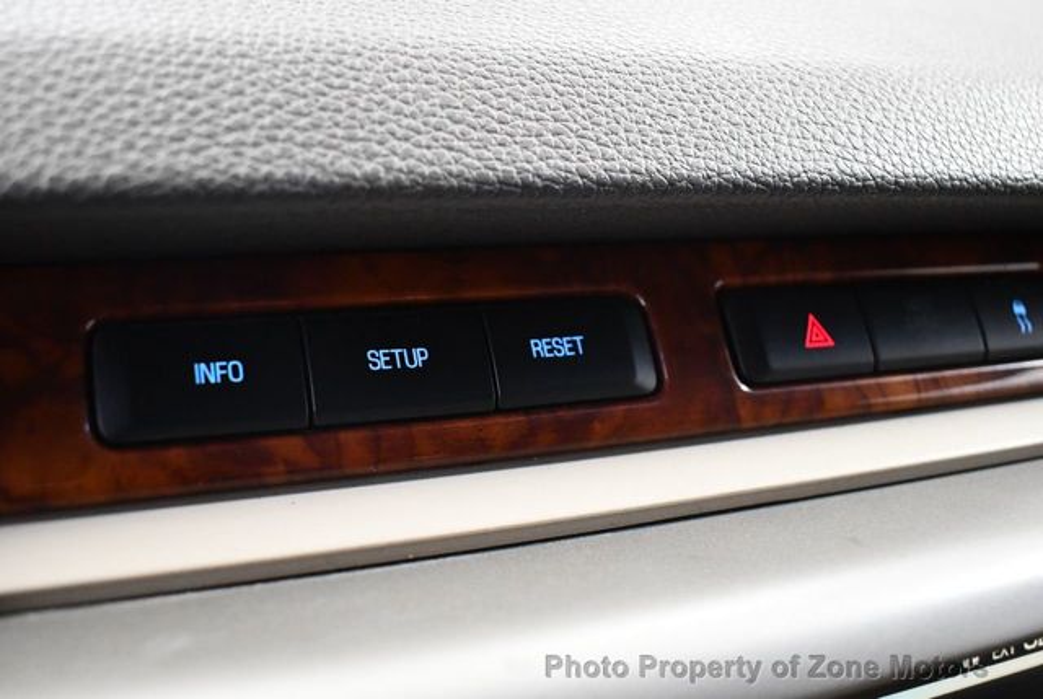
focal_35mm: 36
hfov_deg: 53.1
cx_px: 522
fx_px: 1045
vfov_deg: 37.0
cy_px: 350
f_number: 3.5
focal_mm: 18
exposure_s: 1/60
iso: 3600
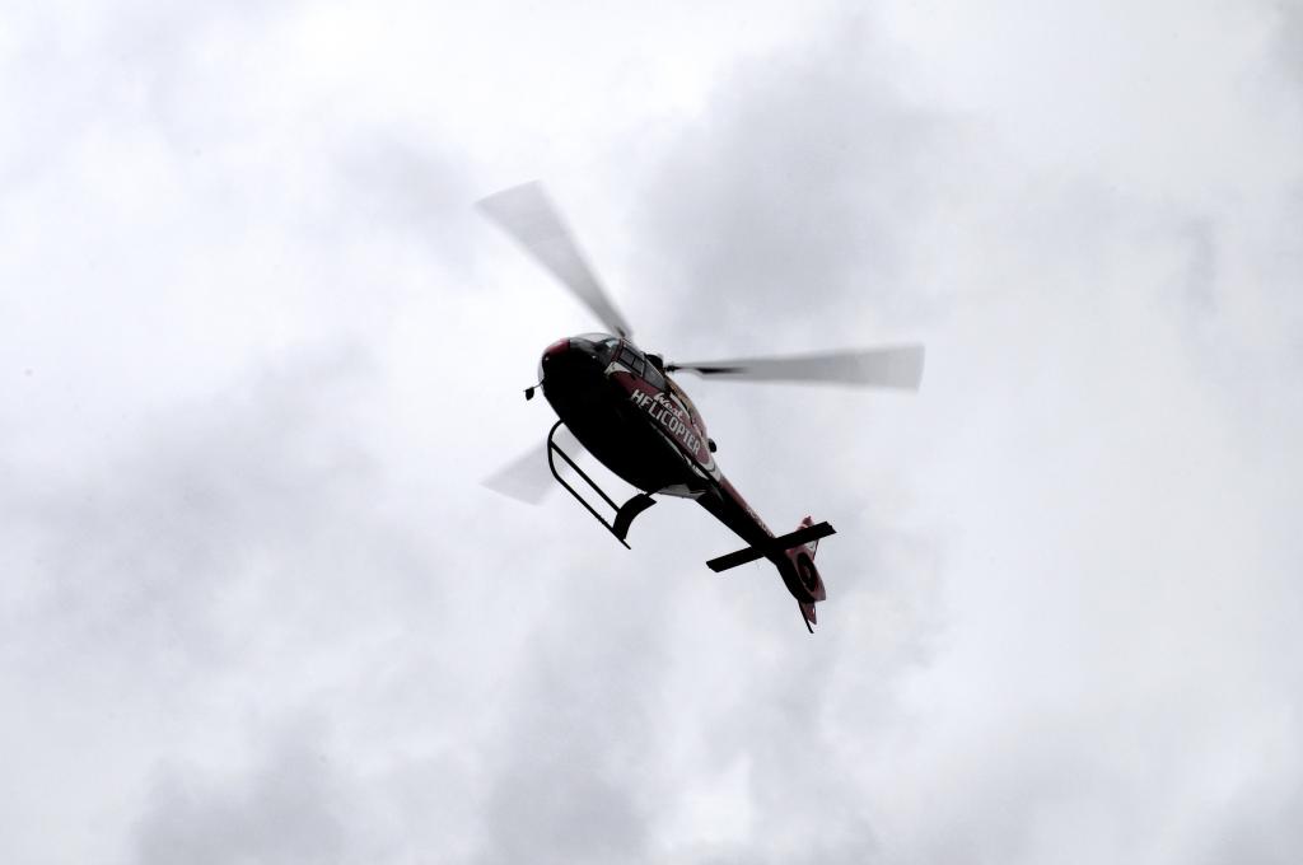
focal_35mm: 82
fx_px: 2982
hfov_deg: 24.6
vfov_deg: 16.5
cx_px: 652
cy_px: 432
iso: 400
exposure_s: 1/160
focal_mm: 55
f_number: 25
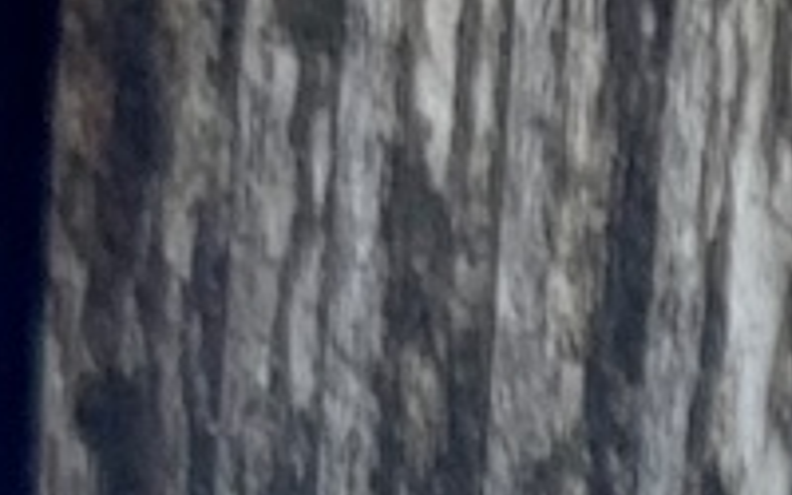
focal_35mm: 264
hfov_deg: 7.6
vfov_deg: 4.3
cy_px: 2463
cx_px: 1592
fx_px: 5698
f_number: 1.8
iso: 25
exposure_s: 1/520
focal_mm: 4.25
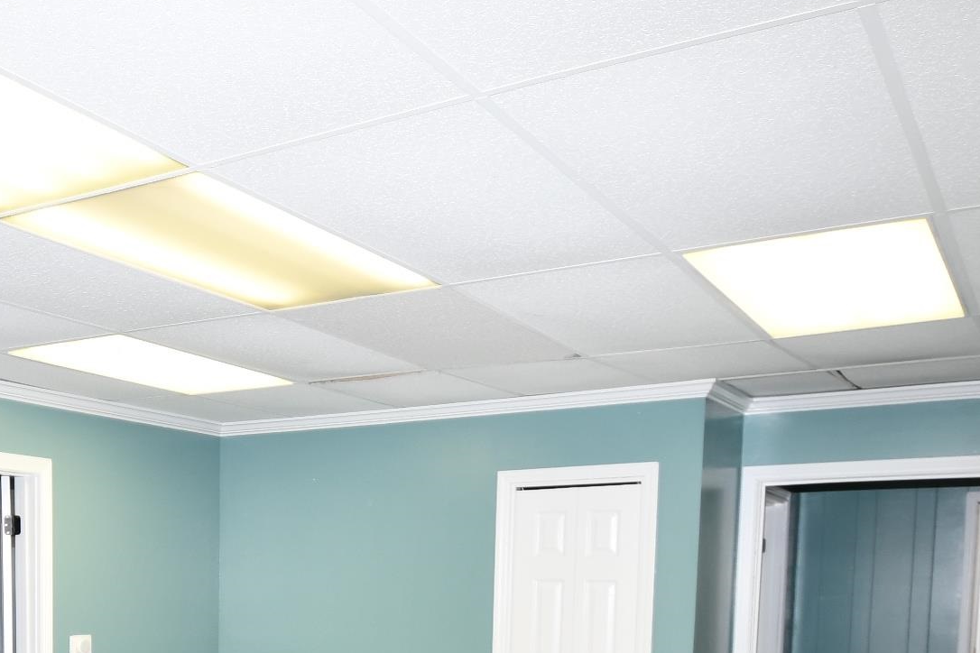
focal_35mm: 41
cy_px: 722
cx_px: 211
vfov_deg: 29.4
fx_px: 1116
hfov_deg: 45.3
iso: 250
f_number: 4
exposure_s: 1/60
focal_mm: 11
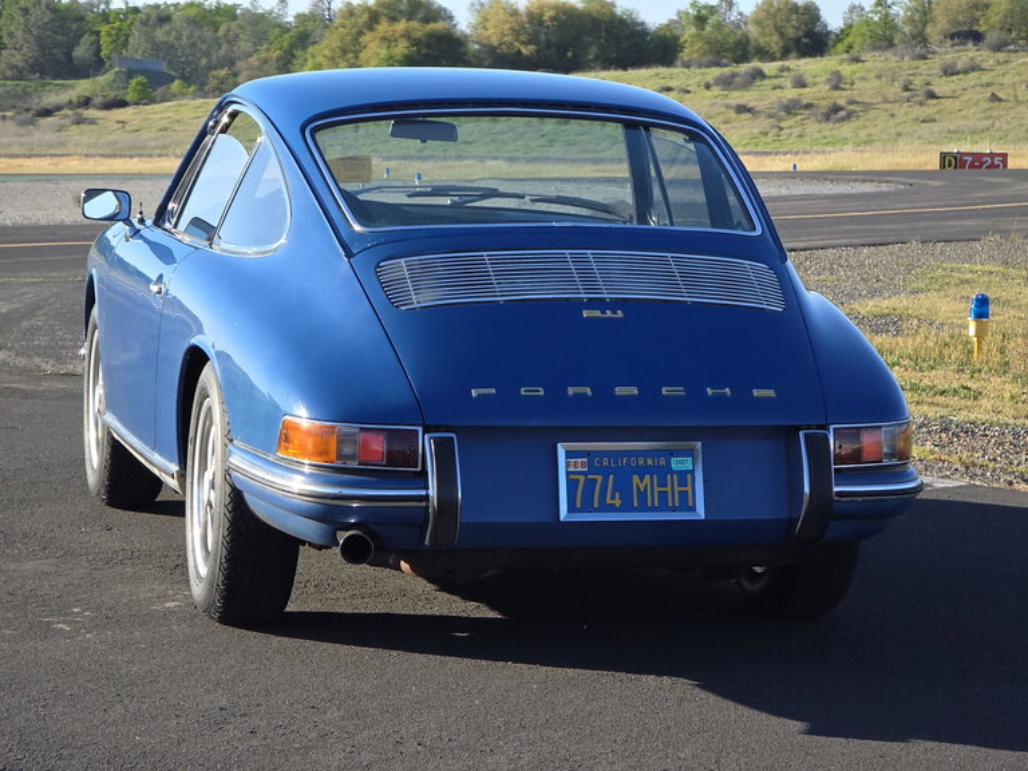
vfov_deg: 12.9
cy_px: 386
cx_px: 514
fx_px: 3415
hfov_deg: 17.1
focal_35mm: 115
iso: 64
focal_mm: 18.6
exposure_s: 1/479
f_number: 3.4
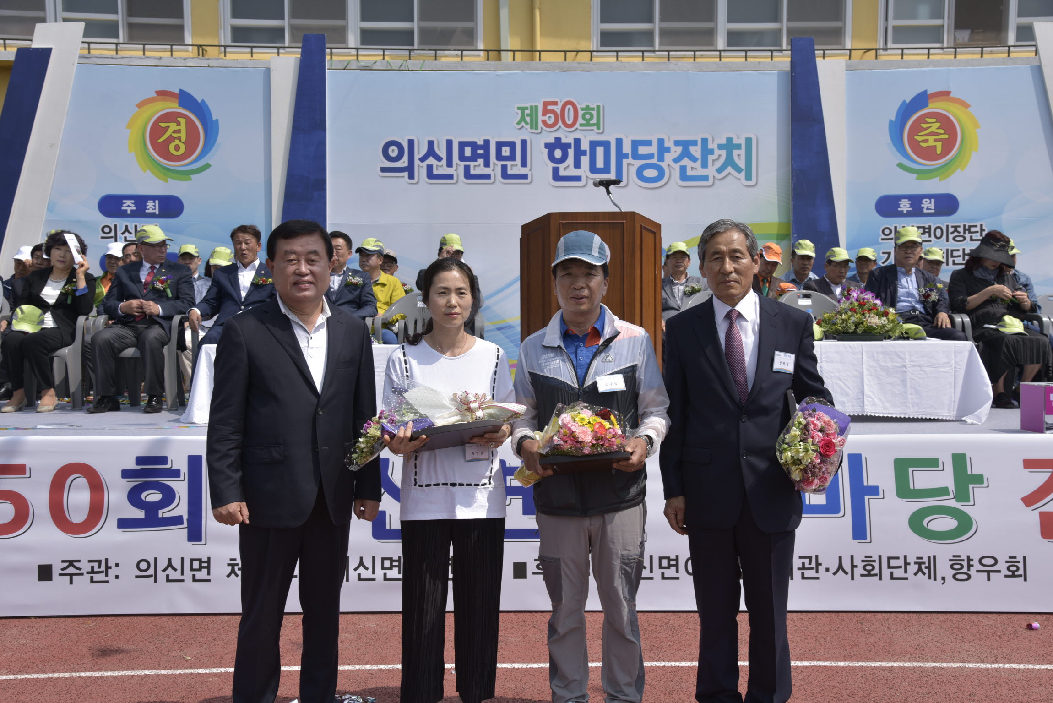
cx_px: 526
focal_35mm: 38
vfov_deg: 35.1
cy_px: 352
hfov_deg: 50.7
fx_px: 1112
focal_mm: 38
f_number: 9
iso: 64
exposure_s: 1/200
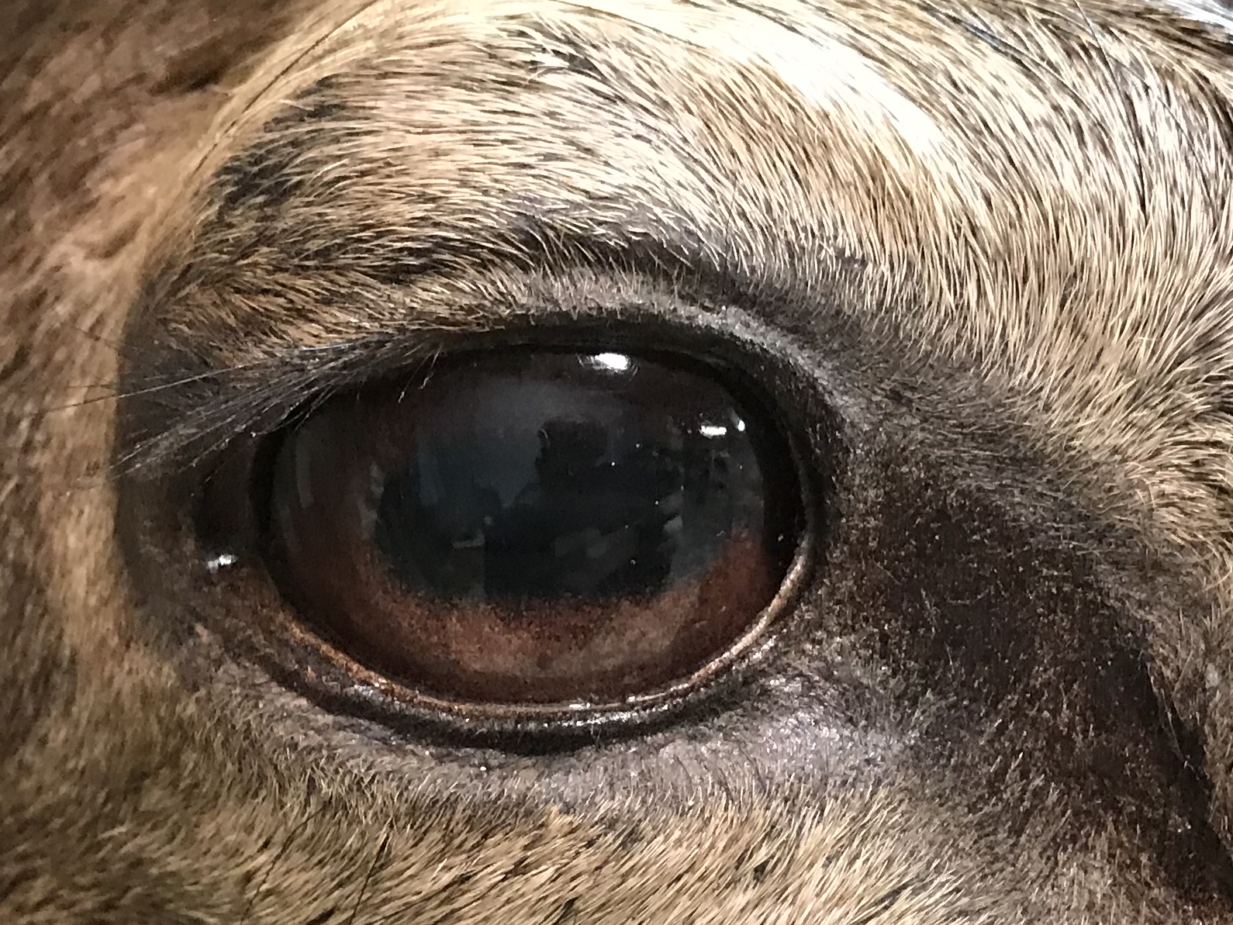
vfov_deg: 20.3
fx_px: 2529
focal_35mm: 71
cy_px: 817
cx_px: 731
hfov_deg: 27.3
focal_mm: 3.99
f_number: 1.8
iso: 100
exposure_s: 1/10
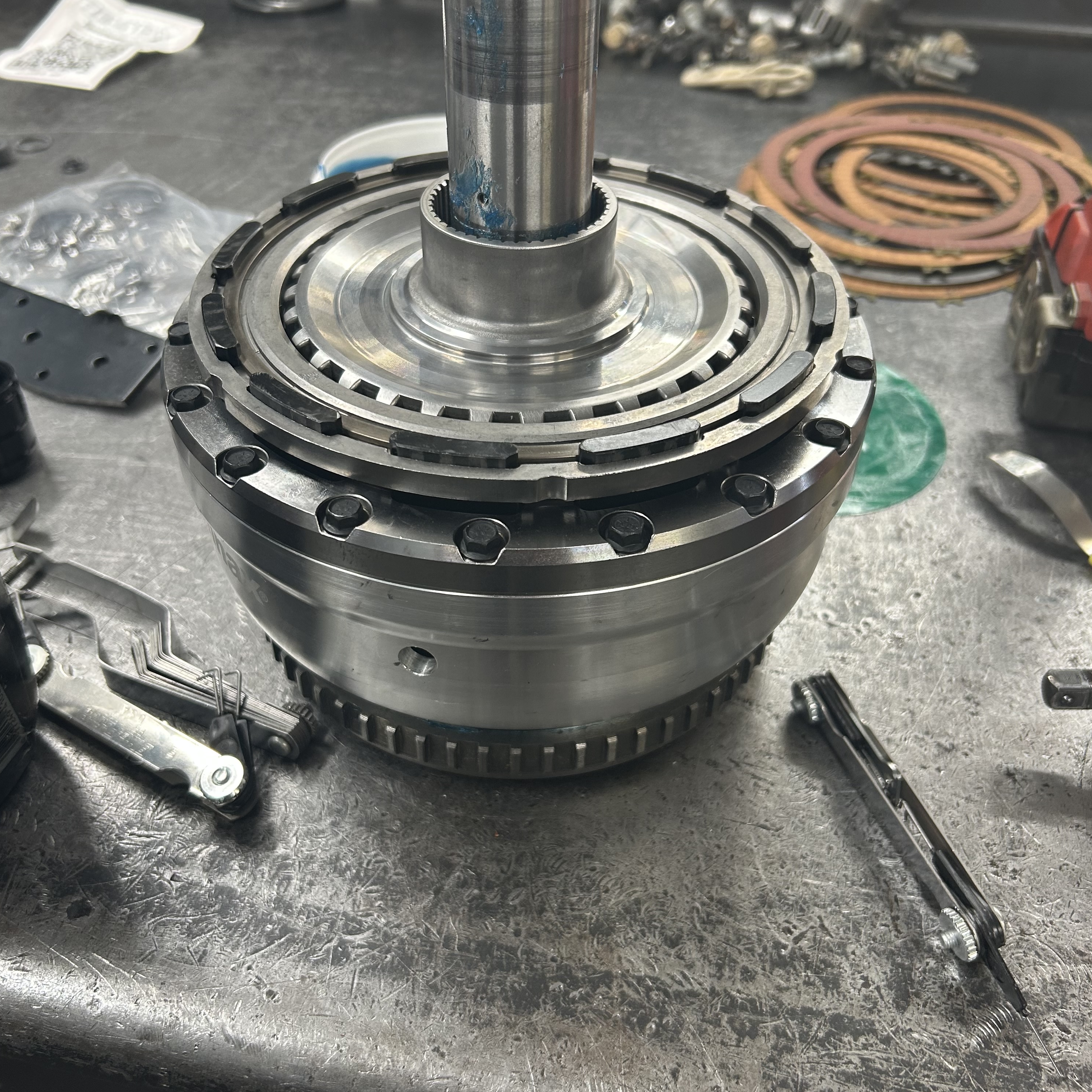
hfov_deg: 52.5
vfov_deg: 52.5
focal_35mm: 31
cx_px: 542
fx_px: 1106
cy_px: 536
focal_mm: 5.7
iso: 100
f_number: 1.5
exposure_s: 1/60
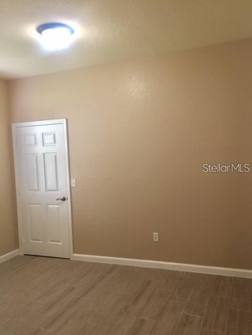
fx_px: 281
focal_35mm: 29
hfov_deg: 48.2
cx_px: 126
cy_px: 168
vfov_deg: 61.7
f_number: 2.2
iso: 32
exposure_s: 1/15
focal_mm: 4.15
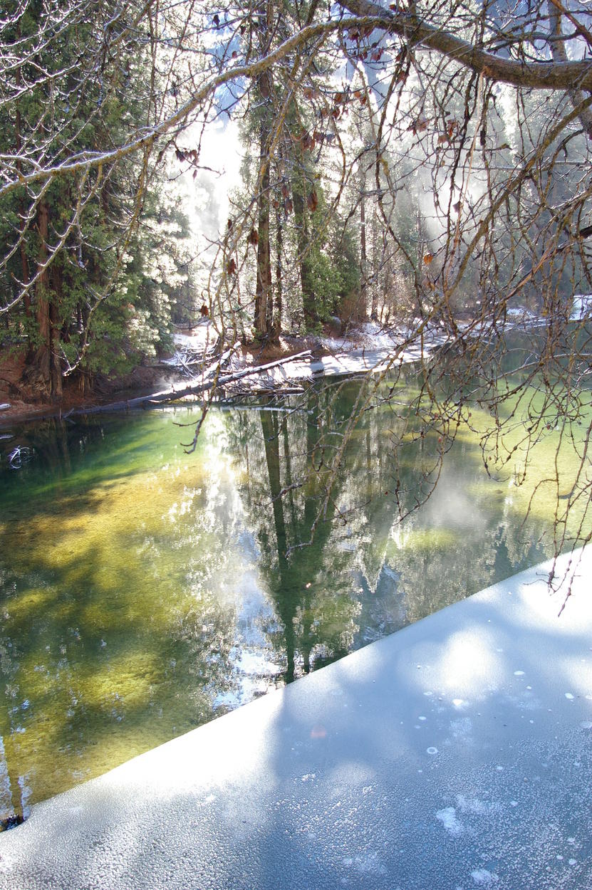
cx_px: 296
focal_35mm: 32
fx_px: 778
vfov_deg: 59.5
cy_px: 445
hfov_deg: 41.6
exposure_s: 1/60
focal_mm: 21
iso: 200
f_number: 4.5
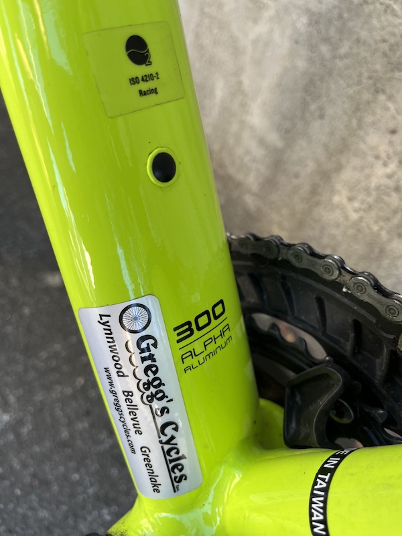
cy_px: 268
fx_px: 403
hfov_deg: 53.1
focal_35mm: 26
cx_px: 201
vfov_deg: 67.3
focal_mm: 5.1
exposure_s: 1/151
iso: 32
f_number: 1.6
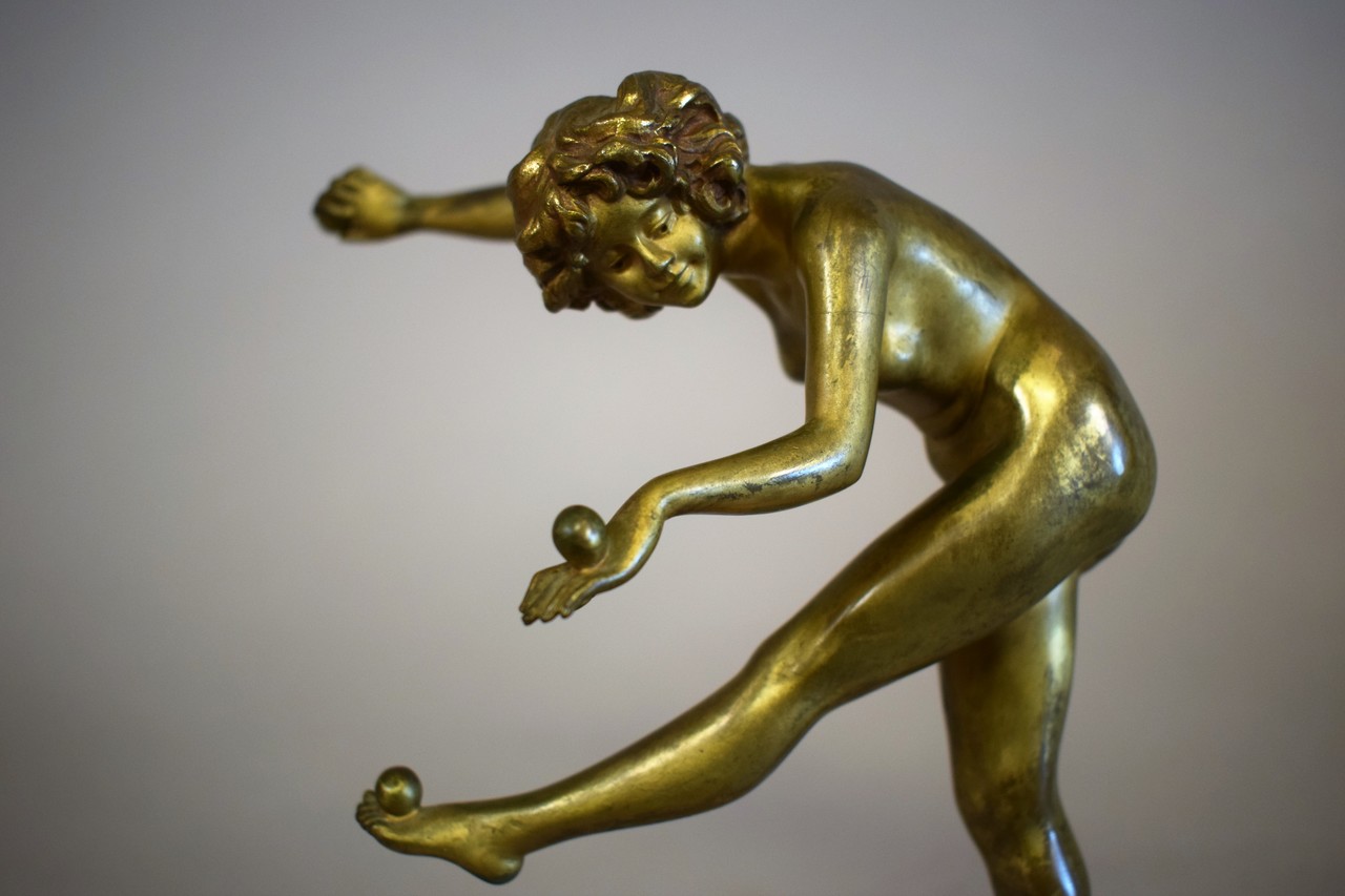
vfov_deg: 33.0
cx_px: 672
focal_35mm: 40
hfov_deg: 47.9
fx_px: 1513
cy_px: 448
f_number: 4
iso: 640
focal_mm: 27
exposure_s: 1/60
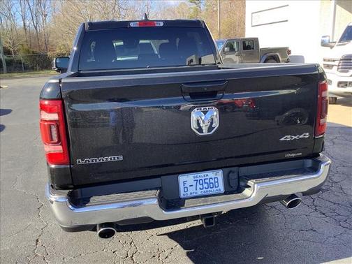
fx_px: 315
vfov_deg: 45.4
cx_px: 176
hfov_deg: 58.4
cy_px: 132
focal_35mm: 31
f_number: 2.4
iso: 25
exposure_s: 1/120
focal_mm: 3.3
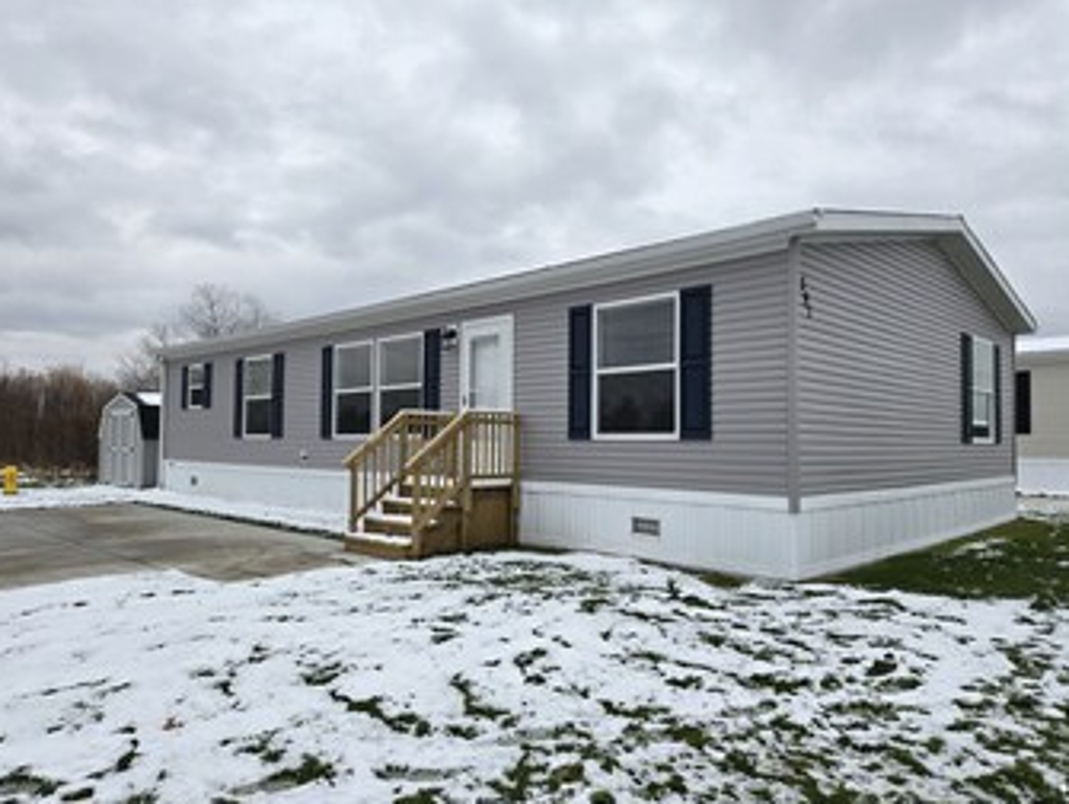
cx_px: 542
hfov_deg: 71.5
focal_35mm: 24
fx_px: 742
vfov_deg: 56.9
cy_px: 416
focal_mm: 5.4
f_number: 1.8
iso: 25
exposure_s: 1/1546
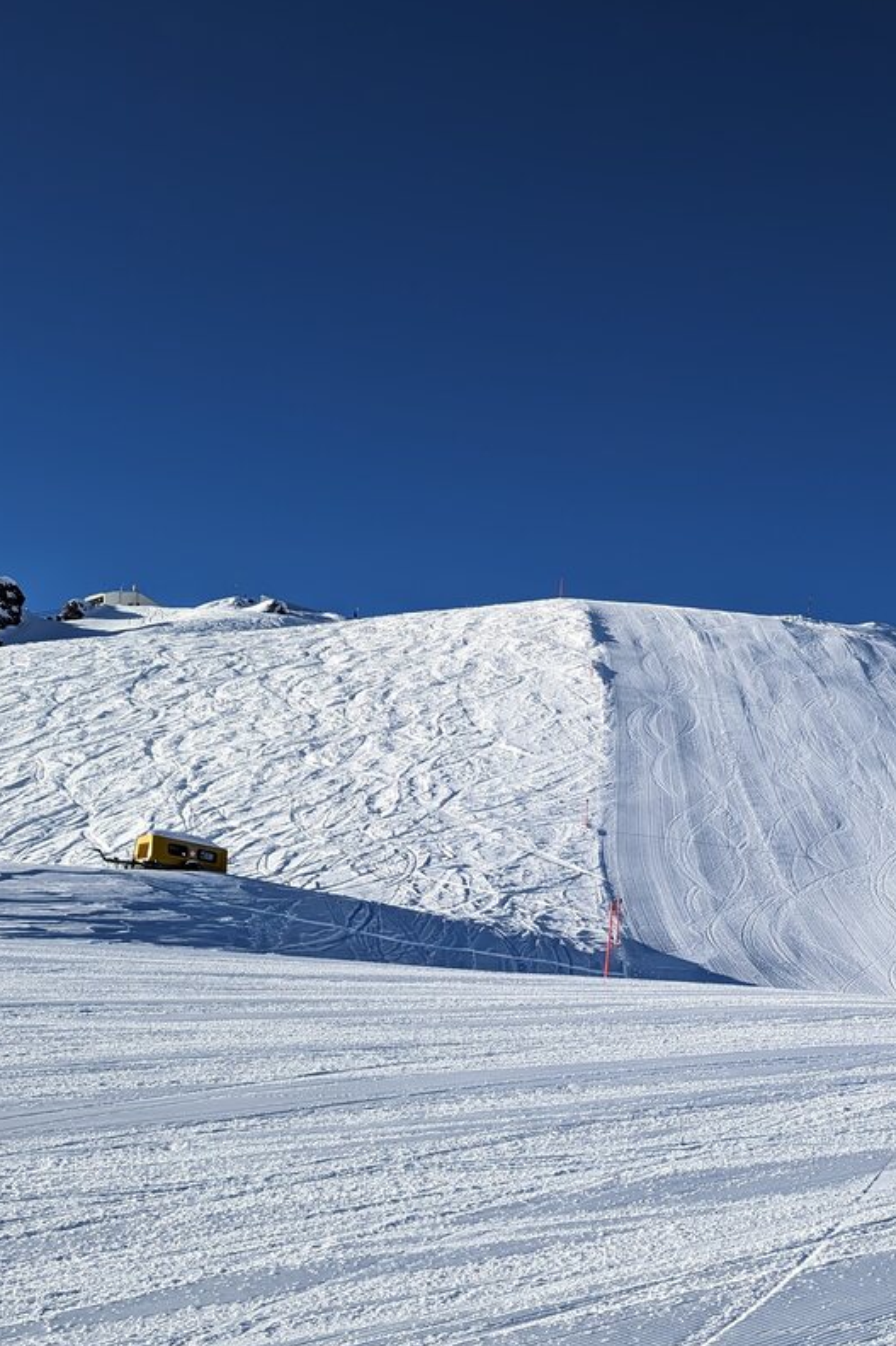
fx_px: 1606
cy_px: 757
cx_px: 874
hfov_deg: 29.3
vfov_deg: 45.3
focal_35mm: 43
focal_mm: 6.9
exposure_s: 1/1431
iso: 25
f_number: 1.68
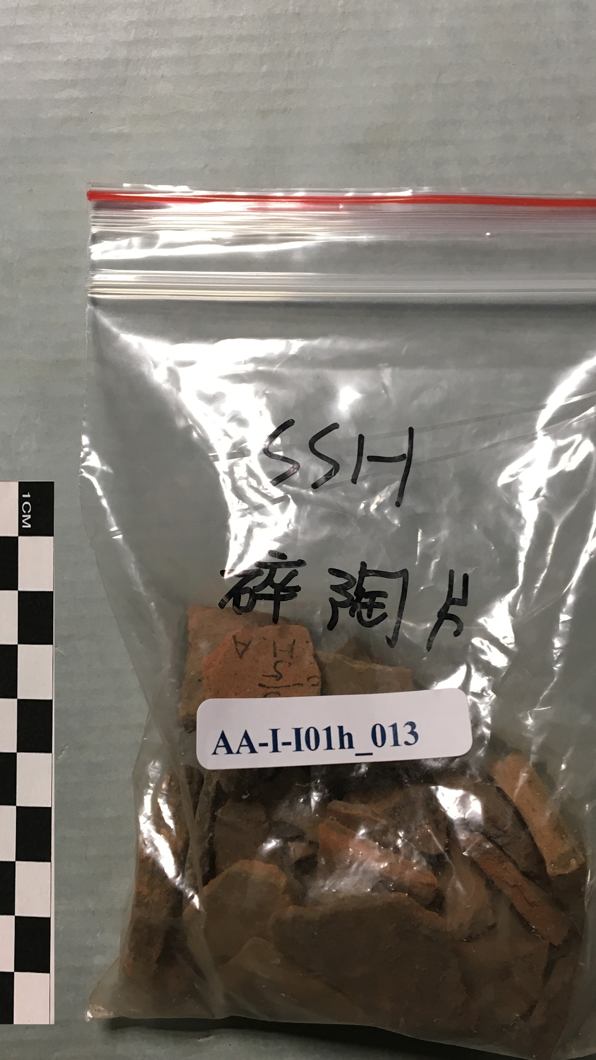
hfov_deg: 31.2
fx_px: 1067
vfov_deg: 52.8
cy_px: 513
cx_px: 307
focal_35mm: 38
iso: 50
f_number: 2.2
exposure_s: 1/30
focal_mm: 4.15
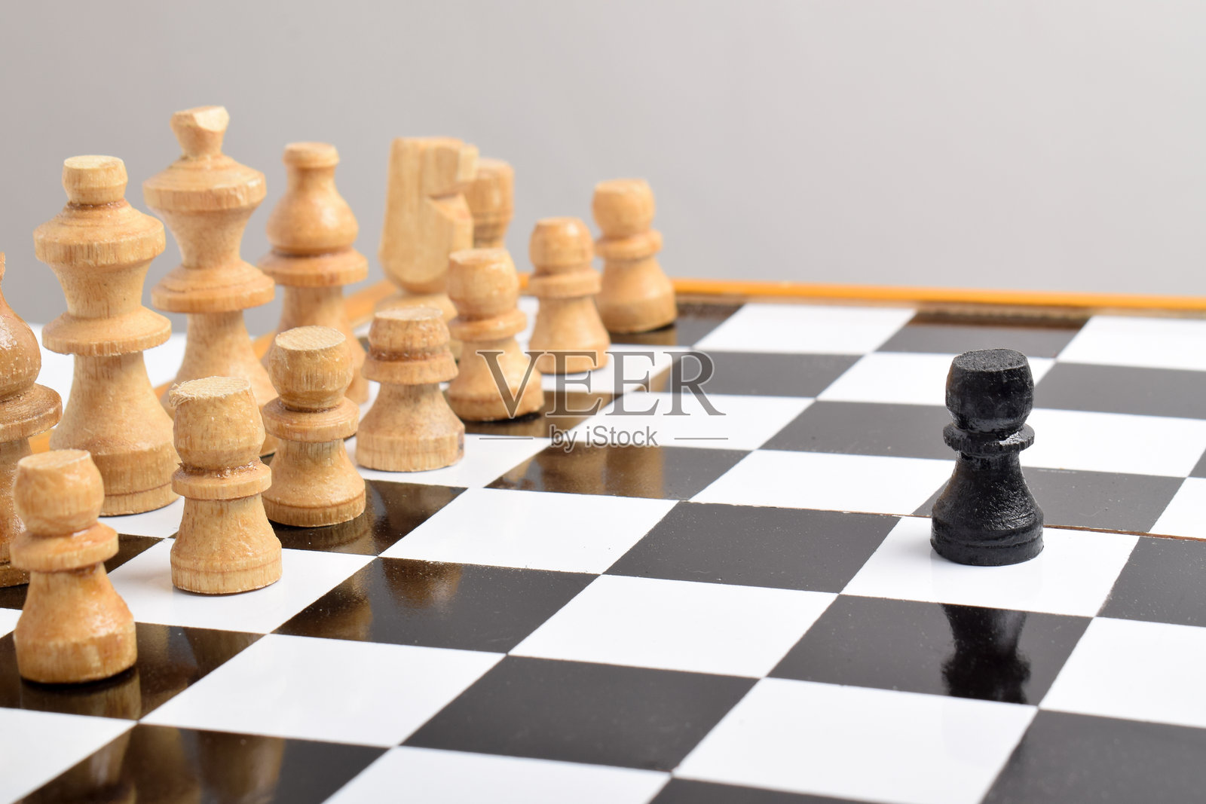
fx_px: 2764
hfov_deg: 24.6
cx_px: 603
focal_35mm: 82
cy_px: 402
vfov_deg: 16.6
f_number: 13
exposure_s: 1/125
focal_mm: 55
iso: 200
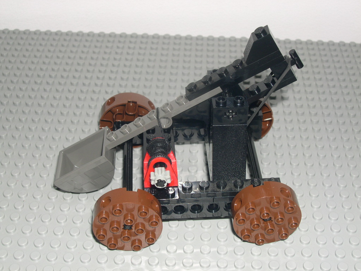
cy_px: 136
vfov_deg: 25.7
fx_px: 594
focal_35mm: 57
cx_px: 180
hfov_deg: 33.8
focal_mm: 12.2
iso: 100
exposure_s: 1/60
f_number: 9.2
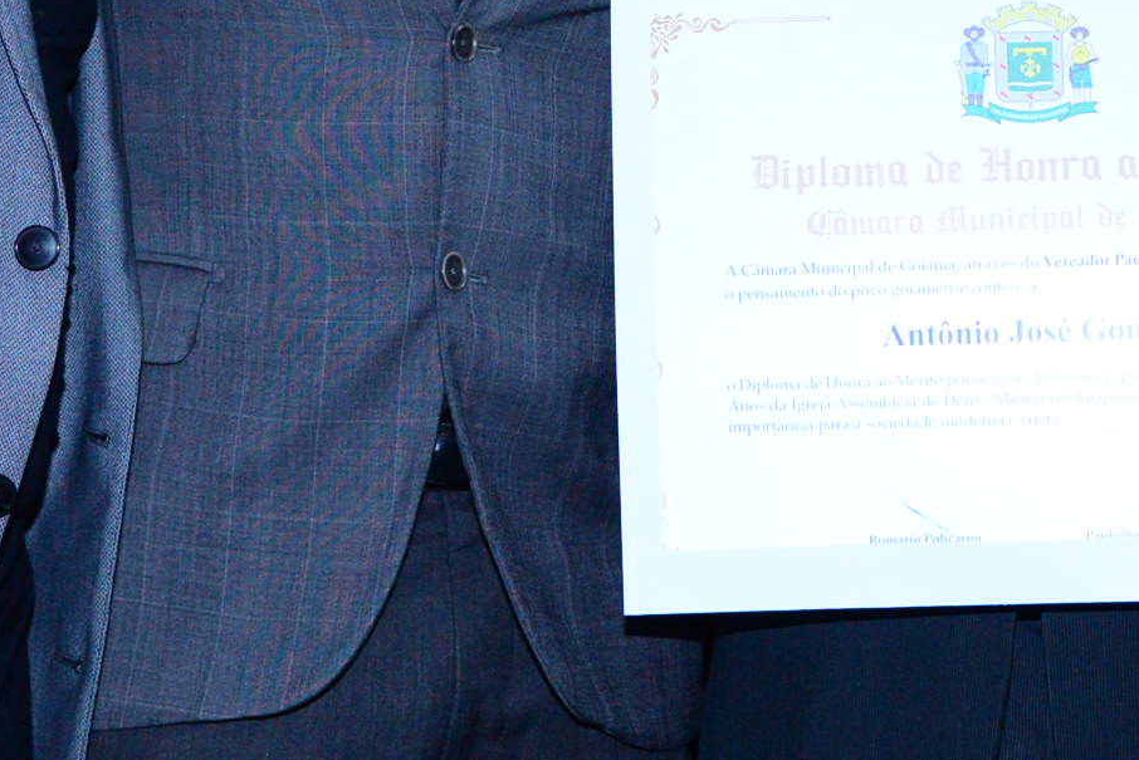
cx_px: 719
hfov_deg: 12.4
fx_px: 5254
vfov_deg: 8.2
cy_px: -182
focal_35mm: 166
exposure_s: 1/125
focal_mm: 50
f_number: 4.5
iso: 2500
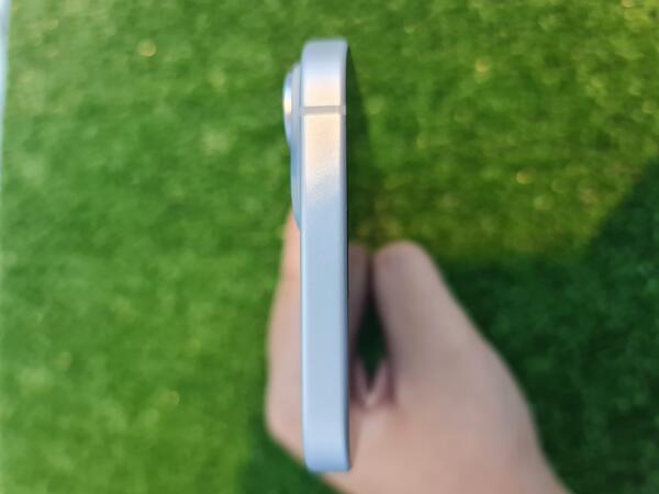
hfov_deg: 69.4
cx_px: 330
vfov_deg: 54.9
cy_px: 247
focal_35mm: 25
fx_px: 476
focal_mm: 7
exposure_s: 1/100
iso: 160
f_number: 1.8
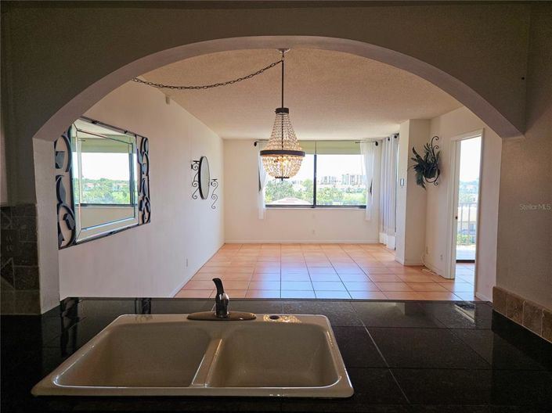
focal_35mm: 23
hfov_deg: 74.0
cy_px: 206
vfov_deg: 58.8
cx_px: 276
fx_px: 367
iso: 25
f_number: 1.8
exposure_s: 1/175
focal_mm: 5.4
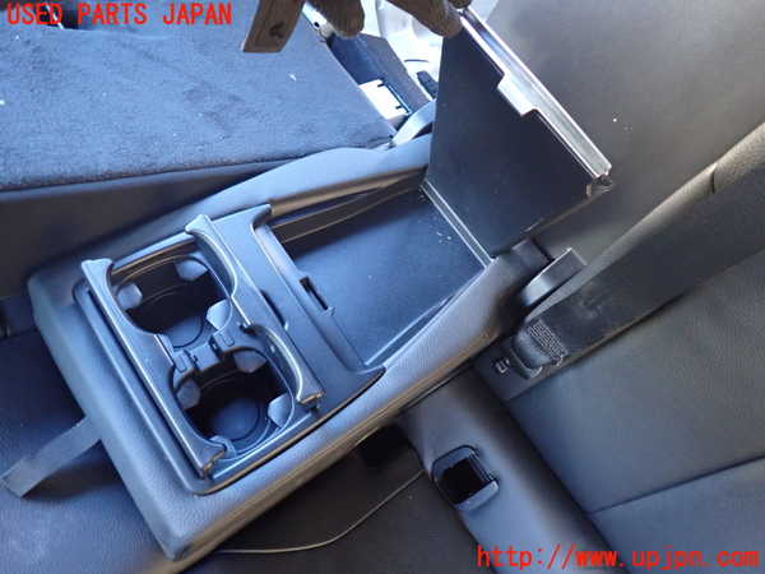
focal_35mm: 25
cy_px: 287
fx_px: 552
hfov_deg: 69.4
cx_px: 382
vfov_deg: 54.9
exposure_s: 1/30
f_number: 2
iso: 640
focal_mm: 4.5
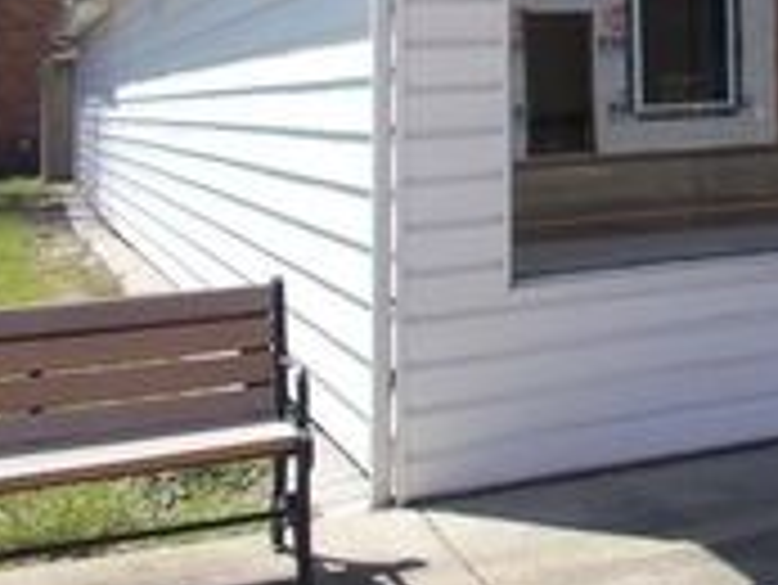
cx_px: 1088
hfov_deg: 22.4
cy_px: -97
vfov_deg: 18.7
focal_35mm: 75
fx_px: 1687
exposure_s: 1/100
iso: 80
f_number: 8
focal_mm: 4.6
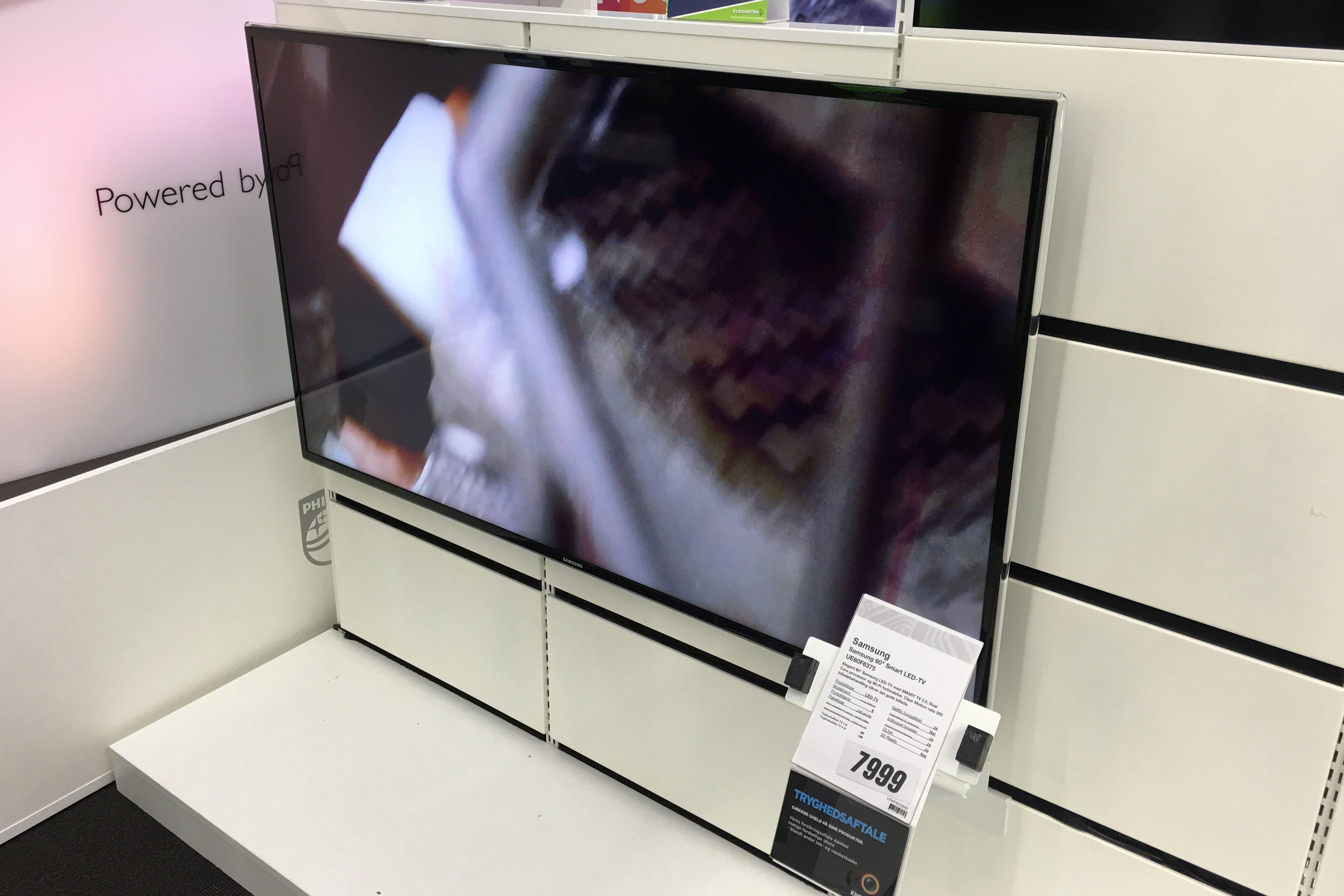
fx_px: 1157
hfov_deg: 60.3
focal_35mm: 31
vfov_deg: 42.3
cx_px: 665
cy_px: 400
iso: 40
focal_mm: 4.15
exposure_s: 1/17
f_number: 2.2
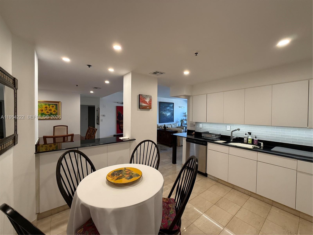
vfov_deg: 85.7
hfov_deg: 102.1
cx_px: 156
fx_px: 127
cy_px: 118
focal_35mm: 14
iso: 250
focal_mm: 2.22
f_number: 2.2
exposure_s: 1/120
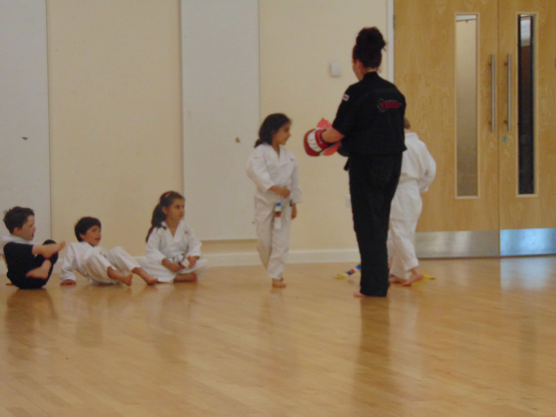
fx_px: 2136
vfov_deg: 11.1
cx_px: 278
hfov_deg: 14.8
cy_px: 208
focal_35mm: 133
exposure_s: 1/80
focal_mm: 23.9
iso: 400
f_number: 4
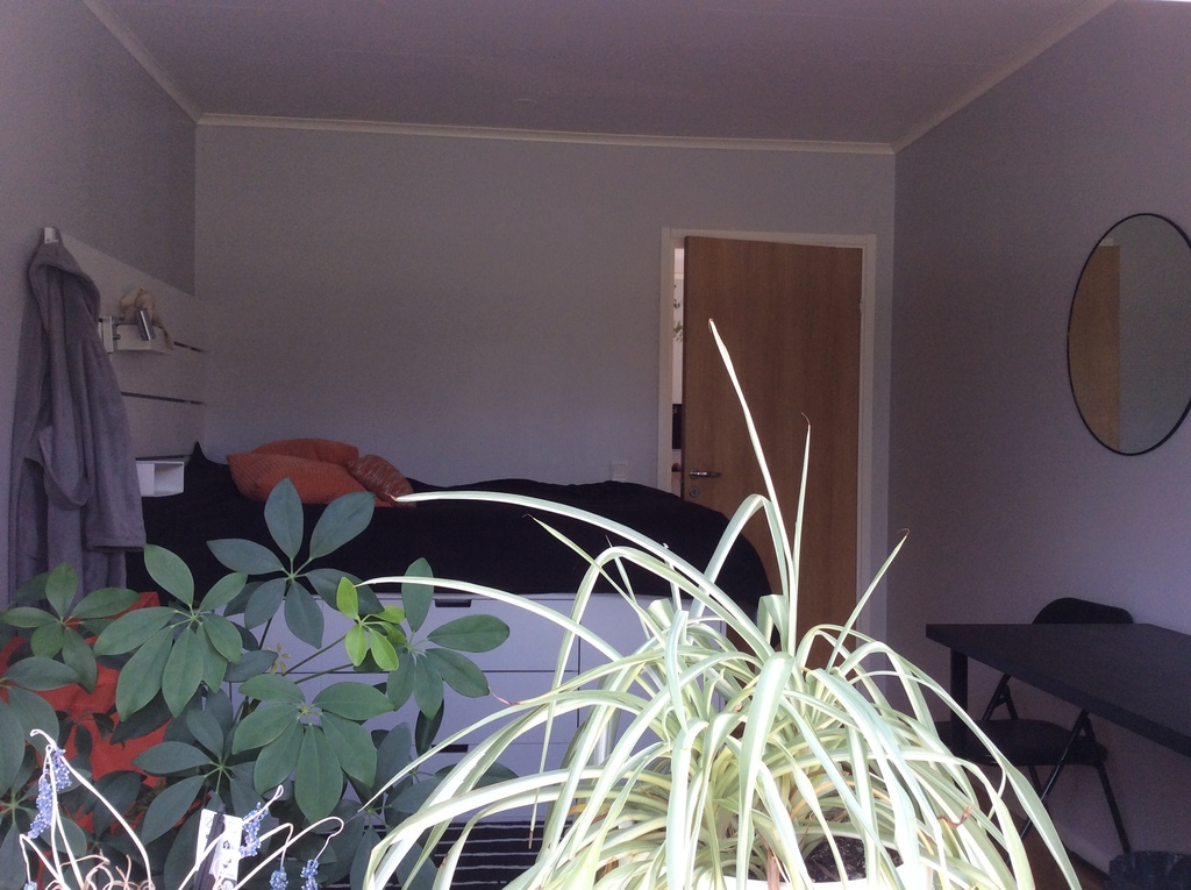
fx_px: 1099
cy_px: 445
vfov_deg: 44.1
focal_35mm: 32
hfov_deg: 56.9
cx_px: 596
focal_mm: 3.3
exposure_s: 1/100
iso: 40
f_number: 2.4
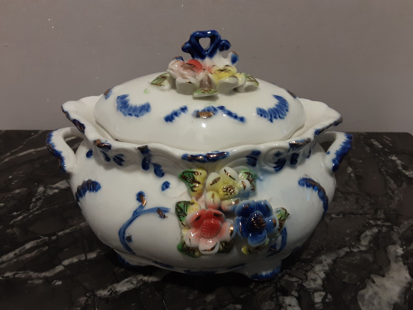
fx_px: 334
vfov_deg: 49.7
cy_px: 155
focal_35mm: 28
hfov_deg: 63.4
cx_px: 206
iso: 125
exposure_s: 1/33
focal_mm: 2.9
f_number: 1.9
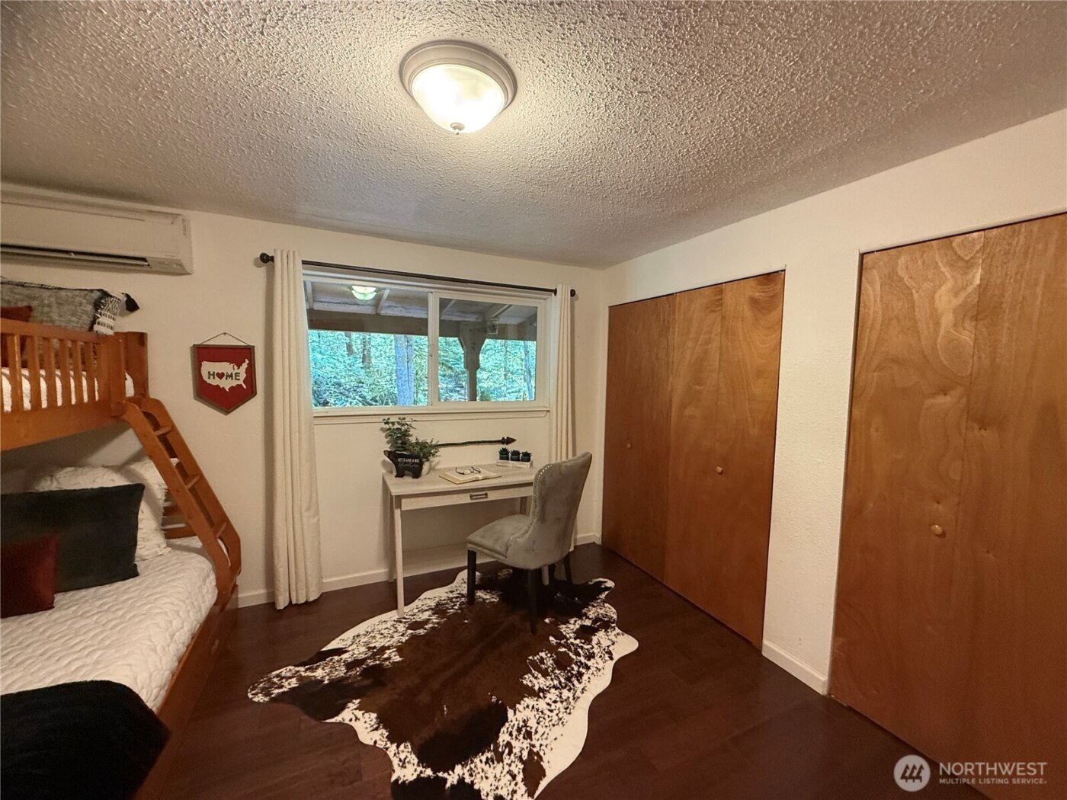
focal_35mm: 14
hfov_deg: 102.1
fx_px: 432
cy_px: 400
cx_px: 534
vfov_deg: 85.7
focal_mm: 2.22
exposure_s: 1/60
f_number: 2.2
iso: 500
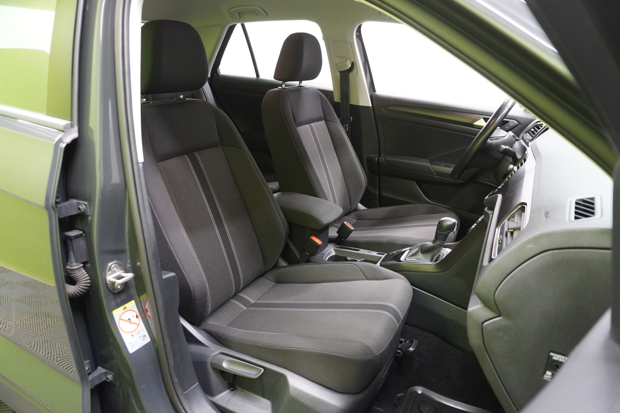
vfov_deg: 53.1
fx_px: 413
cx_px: 310
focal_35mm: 24
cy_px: 206
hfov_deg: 73.7
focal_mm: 16
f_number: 3.5
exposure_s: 1/30
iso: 2000
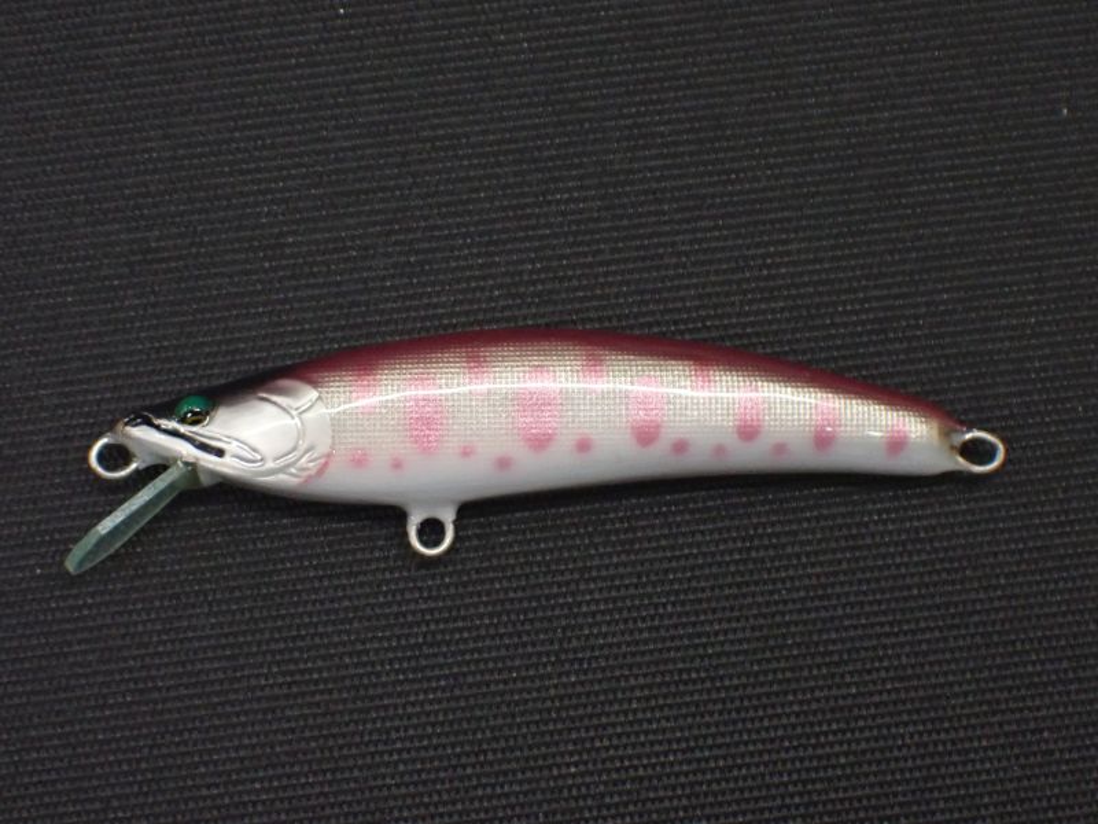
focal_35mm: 88
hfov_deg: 22.3
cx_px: 549
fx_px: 2791
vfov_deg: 16.8
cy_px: 412
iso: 800
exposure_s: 1/100
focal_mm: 15.66
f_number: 4.5
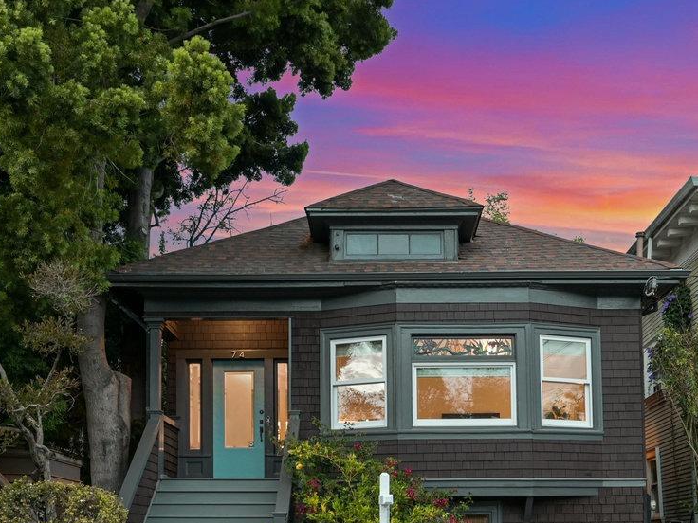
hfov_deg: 40.4
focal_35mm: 47
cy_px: 362
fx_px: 948
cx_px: 390
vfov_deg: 30.6
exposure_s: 1/8
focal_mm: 30
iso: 400
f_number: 8
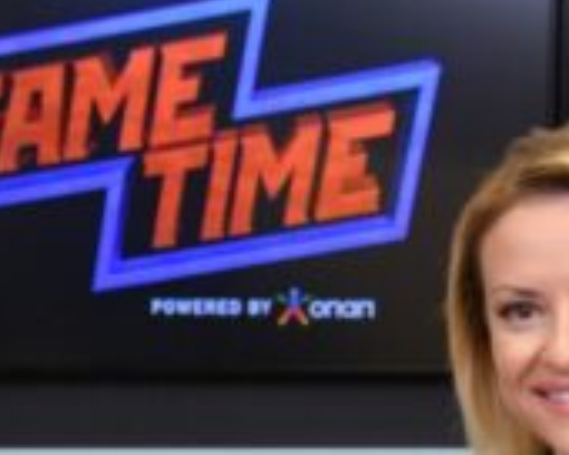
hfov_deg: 12.1
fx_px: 2678
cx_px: 184
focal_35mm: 159
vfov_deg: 9.5
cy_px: 592
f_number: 4
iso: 1600
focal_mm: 48
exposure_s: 1/320
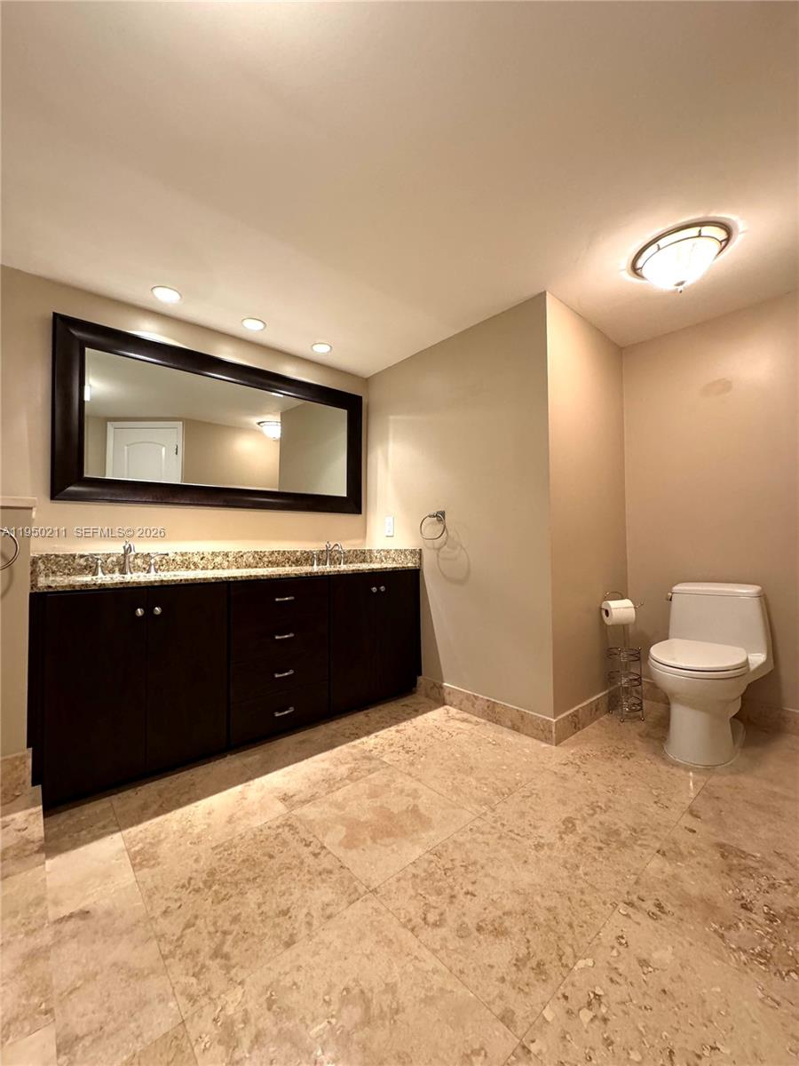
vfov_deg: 102.1
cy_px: 533
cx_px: 400
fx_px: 431
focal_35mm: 14
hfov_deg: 85.7
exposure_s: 1/60
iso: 400
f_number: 2.2
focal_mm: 2.22
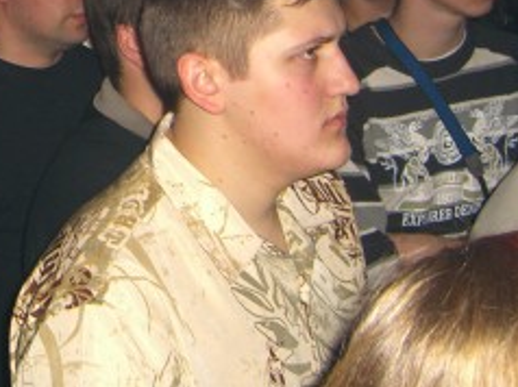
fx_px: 1435
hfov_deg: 19.6
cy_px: -78
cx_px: -41
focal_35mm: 96
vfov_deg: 14.9
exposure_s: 1/60
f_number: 2.8
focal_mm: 7.9
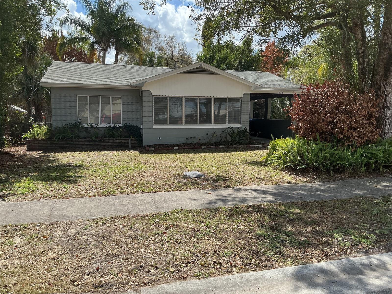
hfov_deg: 61.7
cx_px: 196
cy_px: 147
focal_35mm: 29
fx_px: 328
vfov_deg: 48.2
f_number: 1.8
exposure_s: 1/1195
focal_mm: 3
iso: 25
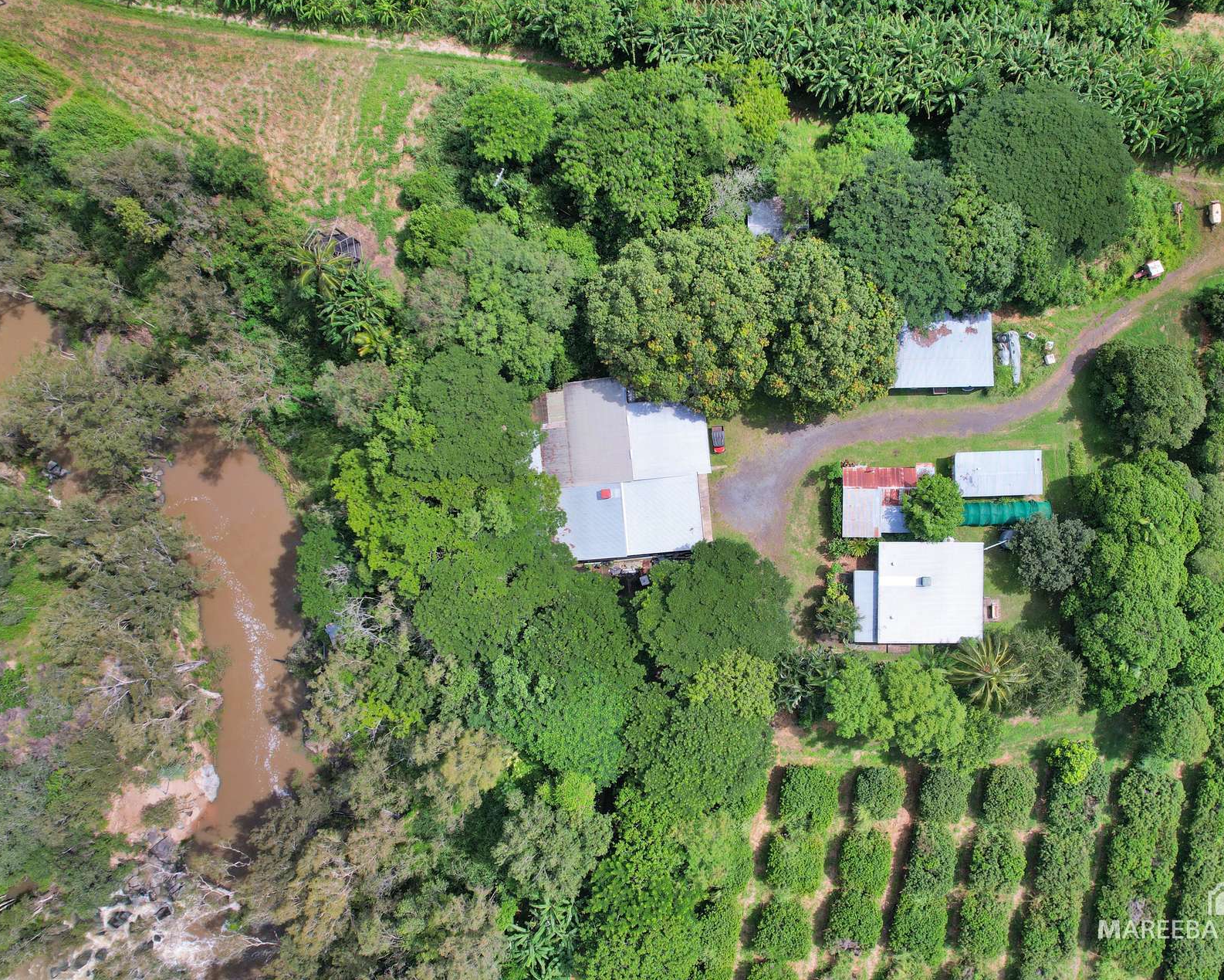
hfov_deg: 67.5
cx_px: 725
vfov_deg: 56.8
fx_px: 906
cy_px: 487
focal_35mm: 25
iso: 100
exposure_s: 1/1500
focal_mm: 8.38
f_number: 2.8
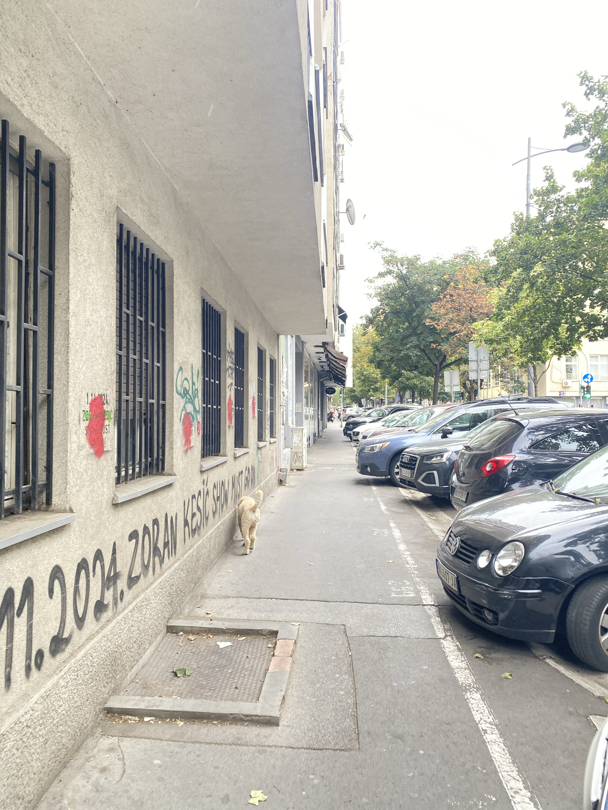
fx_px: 609
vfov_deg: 67.3
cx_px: 304
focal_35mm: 26
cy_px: 405
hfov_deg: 53.1
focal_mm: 4.25
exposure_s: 1/121
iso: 100
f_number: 1.8
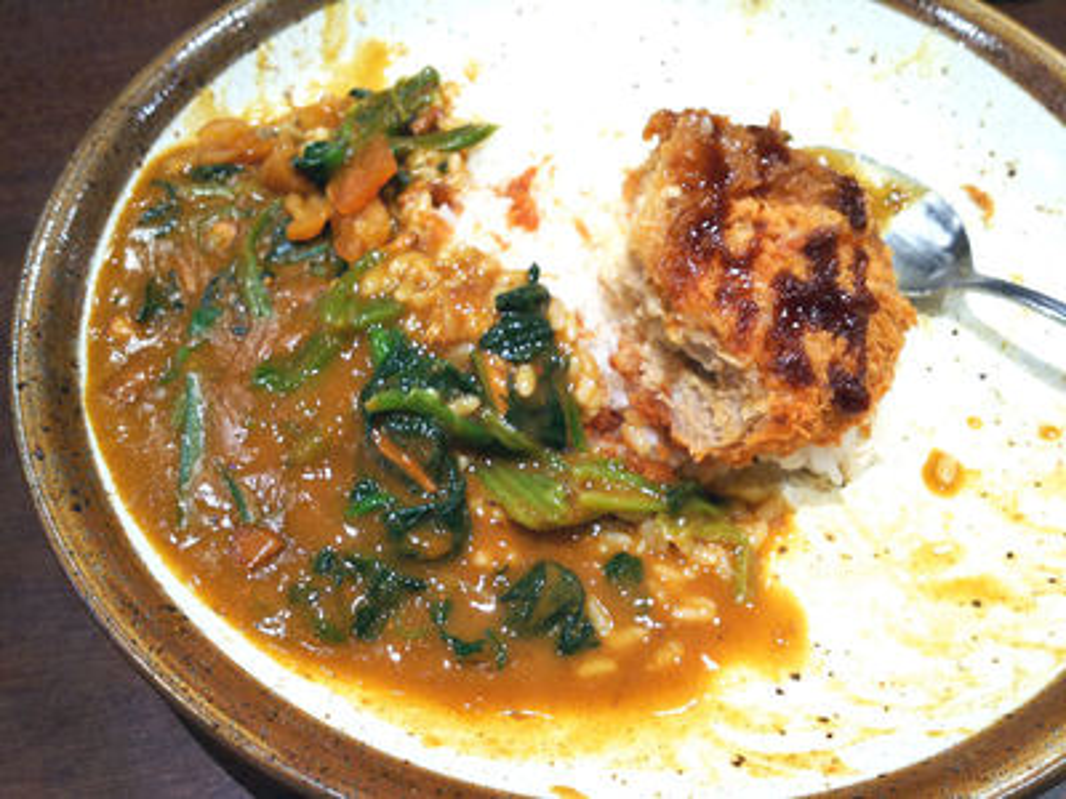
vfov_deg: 51.4
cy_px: 400
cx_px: 533
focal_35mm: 27
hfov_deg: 65.3
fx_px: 831
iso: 80
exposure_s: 1/50
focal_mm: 4.2
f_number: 1.9
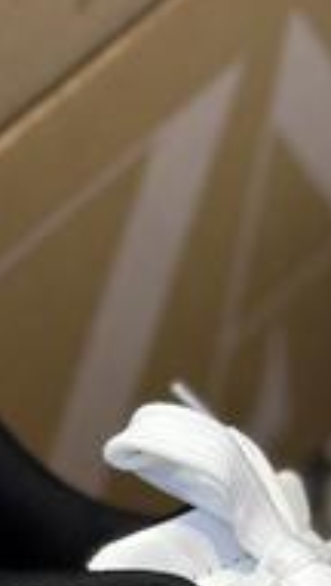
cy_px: 696
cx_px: 198
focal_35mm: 165
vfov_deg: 12.7
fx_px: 2564
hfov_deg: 7.4
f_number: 1.78
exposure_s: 1/343
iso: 64
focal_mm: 6.76
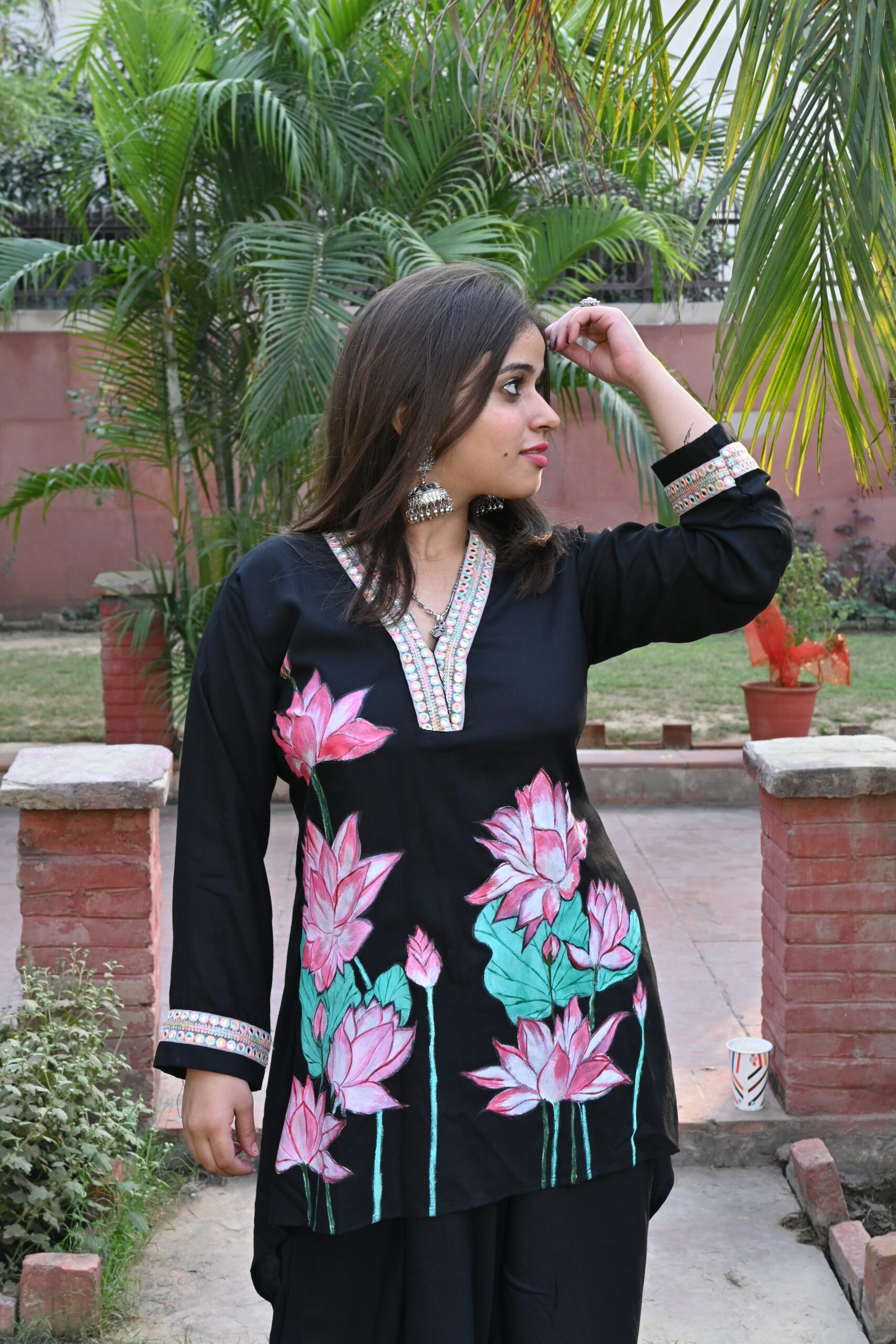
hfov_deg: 26.5
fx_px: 1904
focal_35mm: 51
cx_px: 448
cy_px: 672
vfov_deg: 38.9
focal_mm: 34
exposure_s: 1/125
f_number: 7.1
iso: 400
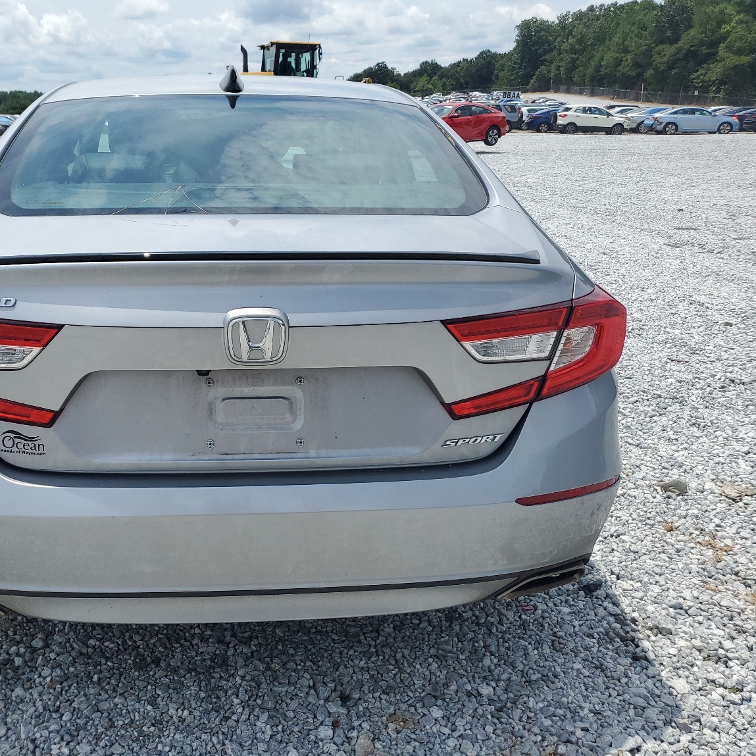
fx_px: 791
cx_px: 246
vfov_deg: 51.1
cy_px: 394
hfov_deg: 50.1
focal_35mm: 32
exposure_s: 1/5000
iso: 50
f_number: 1.5
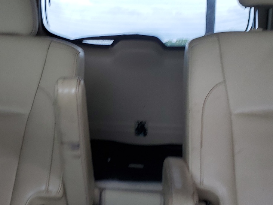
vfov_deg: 25.6
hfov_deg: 33.7
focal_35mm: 57
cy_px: 88
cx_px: 118
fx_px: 449
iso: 50
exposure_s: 1/159
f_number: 1.5
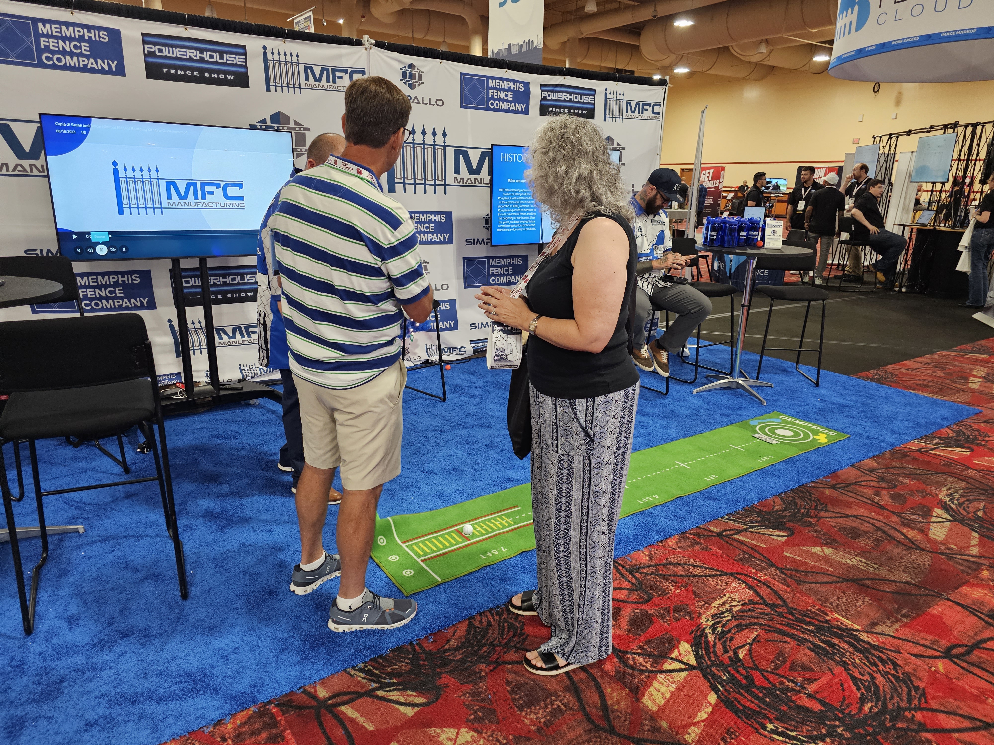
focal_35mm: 23
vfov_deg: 58.9
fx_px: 660
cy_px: 372
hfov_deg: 73.9
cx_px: 497
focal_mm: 6.3
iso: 500
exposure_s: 1/120
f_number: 1.7
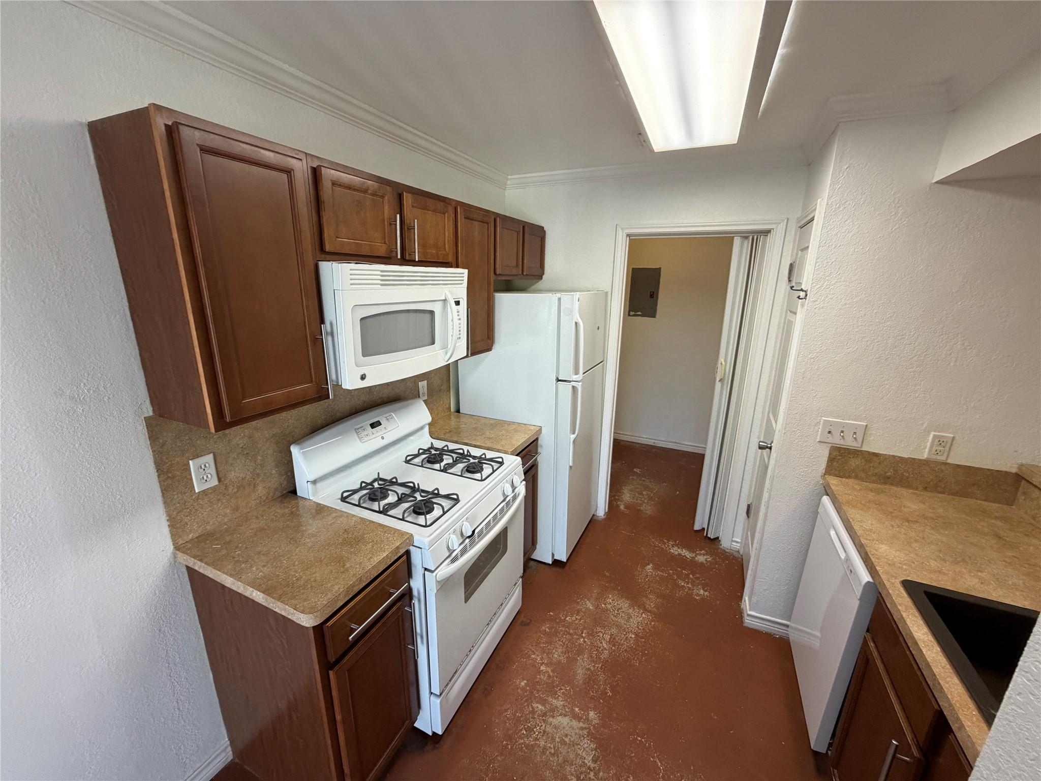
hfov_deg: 102.1
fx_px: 421
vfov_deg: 85.7
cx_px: 520
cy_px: 390
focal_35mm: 14
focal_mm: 2.22
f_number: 2.2
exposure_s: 1/120
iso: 250
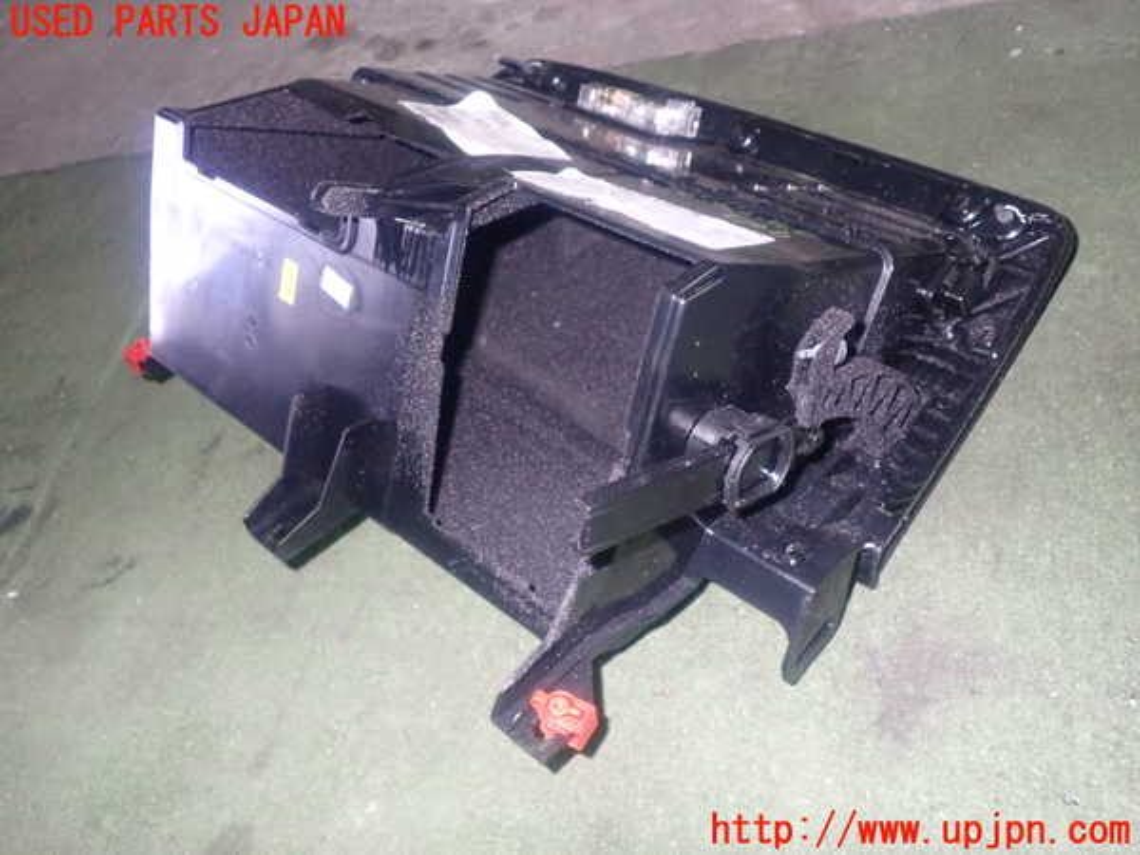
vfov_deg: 46.8
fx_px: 988
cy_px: 428
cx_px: 570
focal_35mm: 30
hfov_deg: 60.0
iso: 1000
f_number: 6.3
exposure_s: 1/30
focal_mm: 5.4
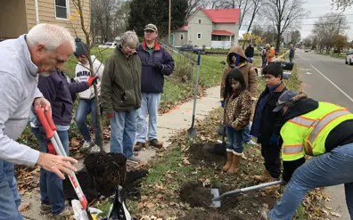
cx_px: 177
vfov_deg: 41.8
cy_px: 109
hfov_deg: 62.9
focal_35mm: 30
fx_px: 288
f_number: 1.8
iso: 20
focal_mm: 3.99
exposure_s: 1/132
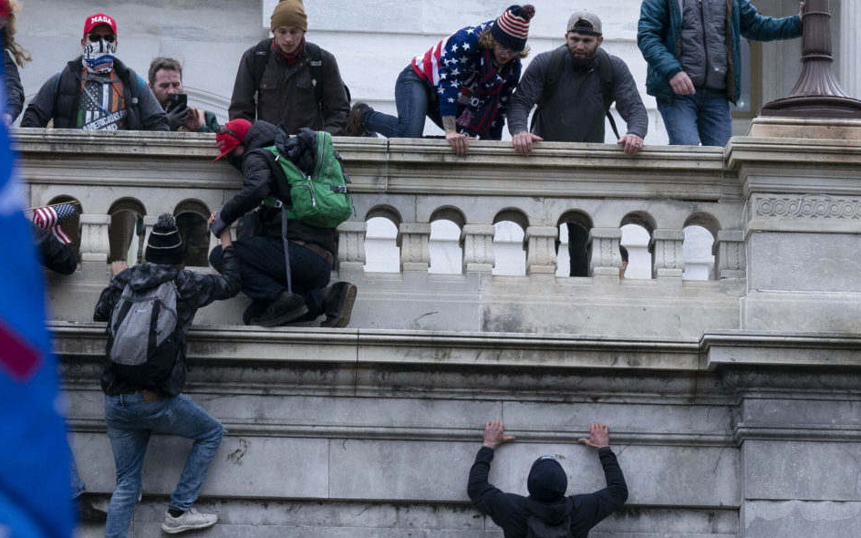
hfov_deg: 7.4
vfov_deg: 4.7
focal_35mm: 282
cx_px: 573
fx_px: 6617
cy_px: 341
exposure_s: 1/640
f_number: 7.1
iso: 1250
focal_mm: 102
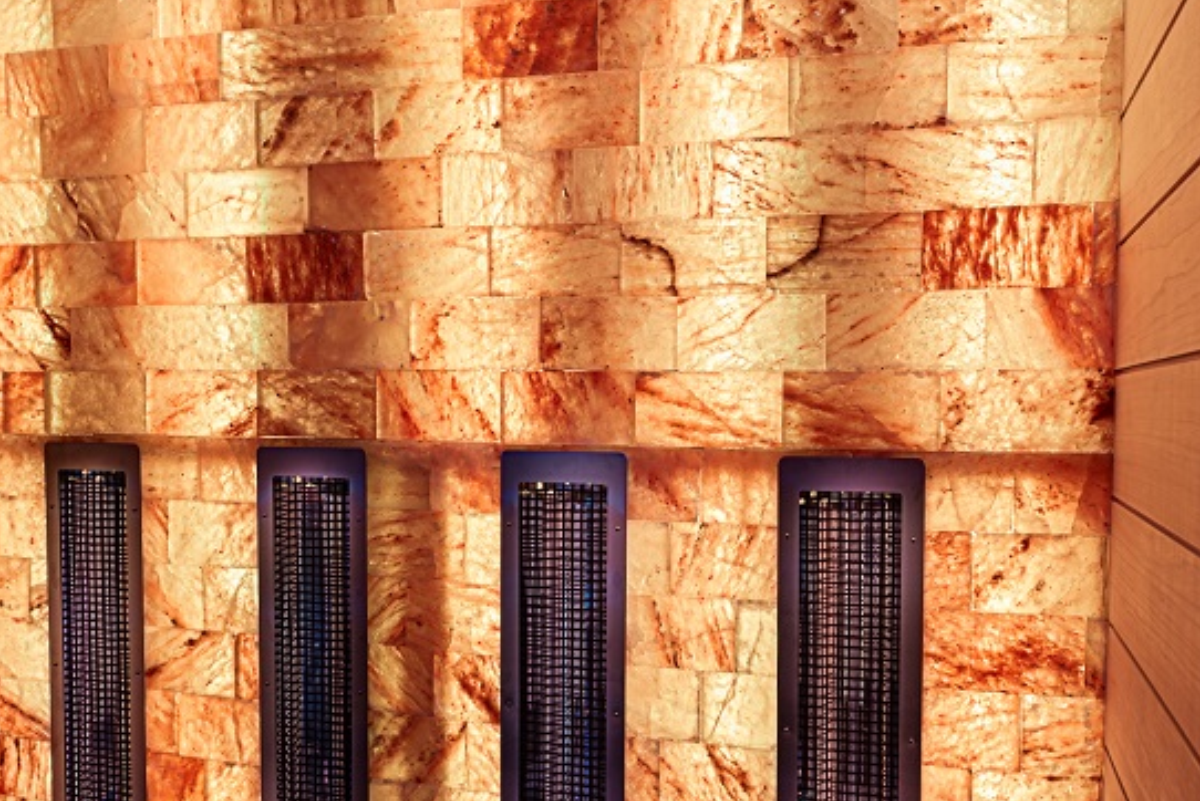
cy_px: 455
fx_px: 1034
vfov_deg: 42.3
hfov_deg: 59.9
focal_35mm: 31
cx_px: 708
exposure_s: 1/5
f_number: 4.5
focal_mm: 24
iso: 100
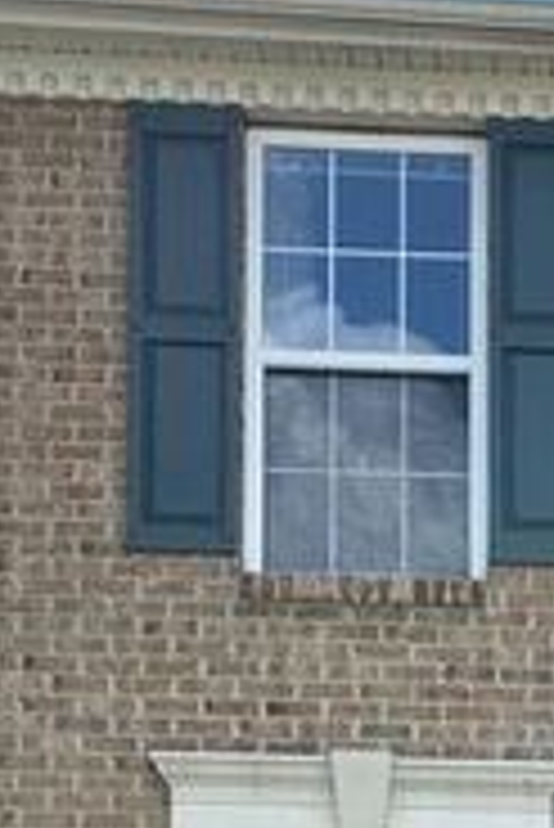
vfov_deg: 18.4
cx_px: 748
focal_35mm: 98
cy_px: 1253
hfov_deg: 13.4
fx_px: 2258
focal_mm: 4.25
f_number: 1.8
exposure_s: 1/1053
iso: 32
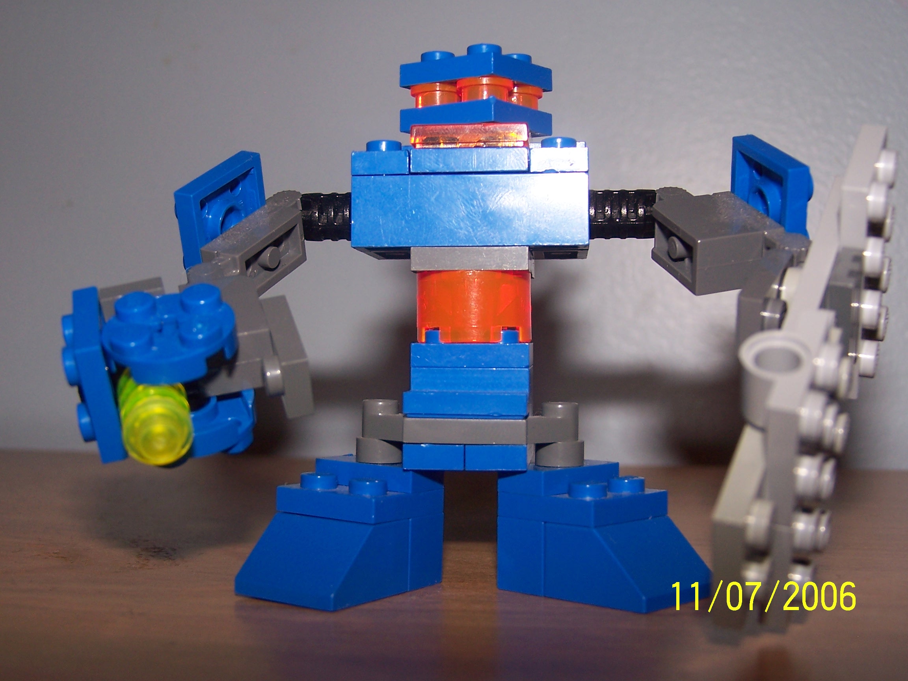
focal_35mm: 51
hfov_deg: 37.5
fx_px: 1338
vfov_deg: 28.6
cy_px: 340
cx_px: 454
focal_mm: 8.5
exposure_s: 1/60
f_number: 3.2
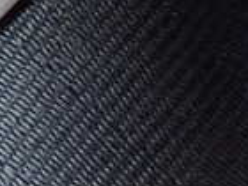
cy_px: -99
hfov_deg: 14.0
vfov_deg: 11.0
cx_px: -163
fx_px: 924
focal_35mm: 129
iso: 800
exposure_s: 1/50
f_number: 2.3
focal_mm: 5.4
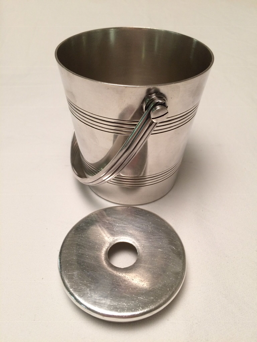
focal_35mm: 29
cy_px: 171
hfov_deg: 48.2
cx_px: 128
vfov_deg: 61.7
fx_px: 287
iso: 80
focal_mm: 4.15
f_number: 2.2
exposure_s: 1/33
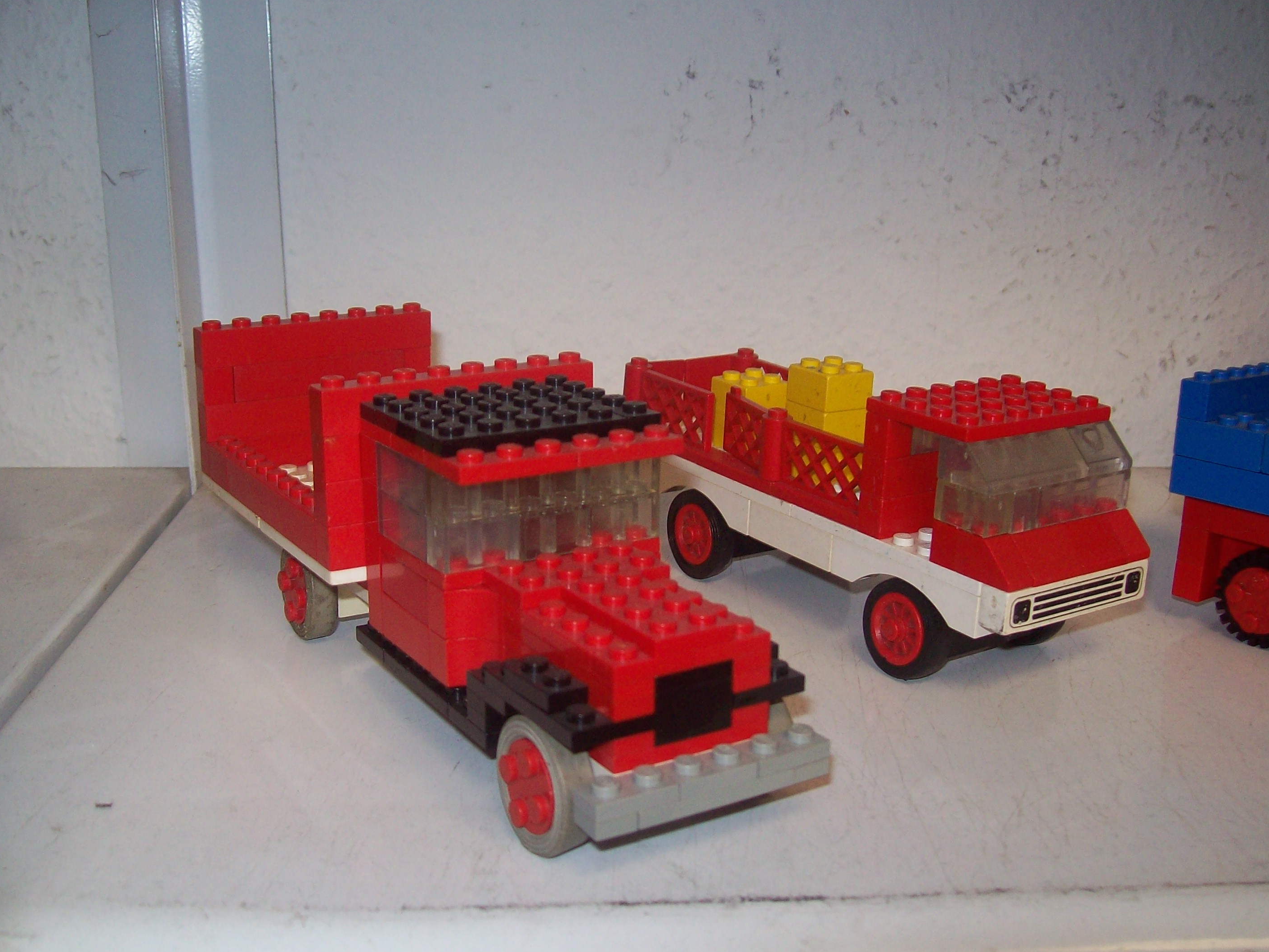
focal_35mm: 39
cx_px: 605
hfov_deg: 47.8
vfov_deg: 36.8
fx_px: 1430
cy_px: 481
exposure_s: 1/64
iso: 80
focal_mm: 6
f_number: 2.7
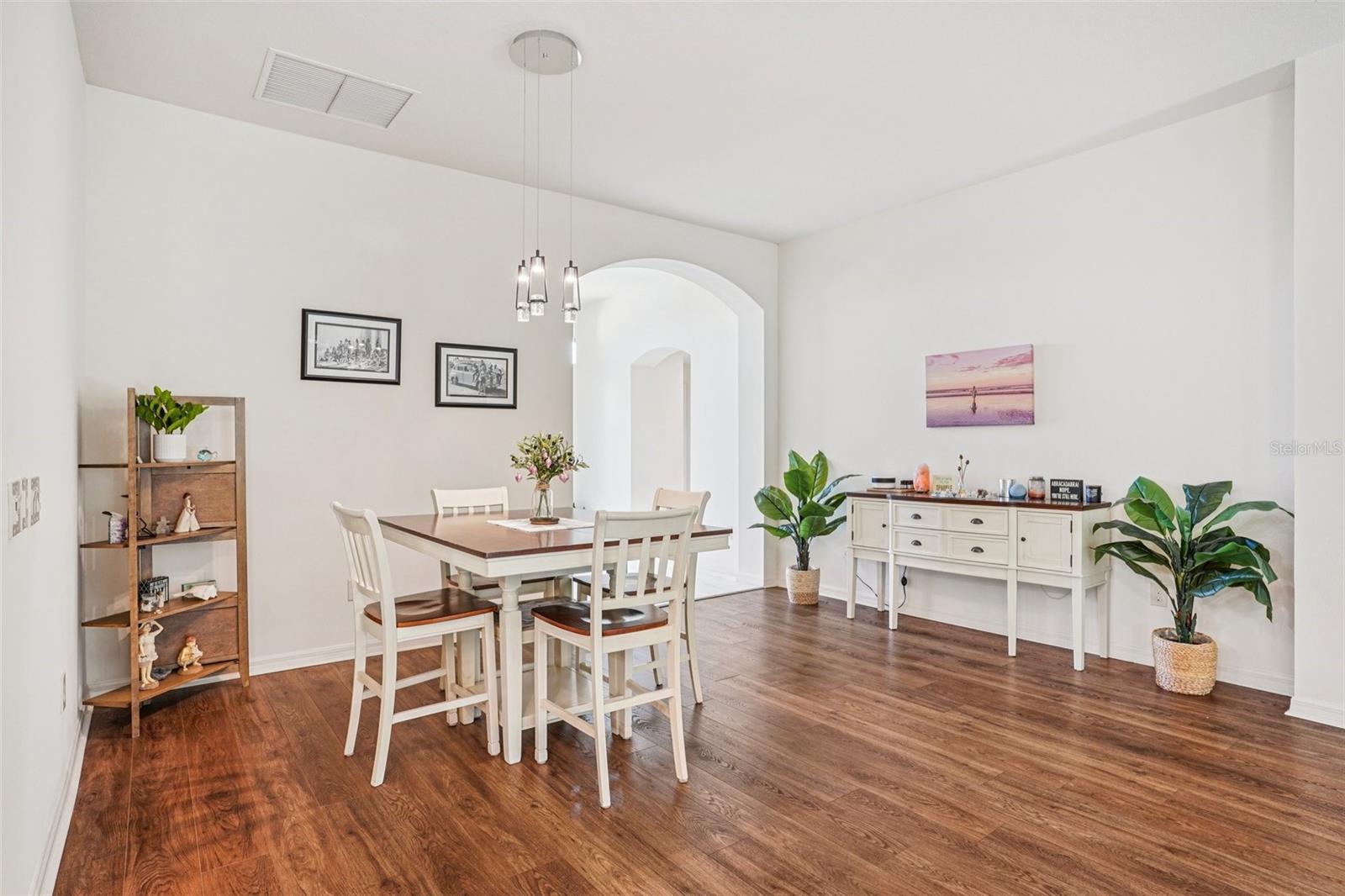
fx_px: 710
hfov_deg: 86.9
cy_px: 448
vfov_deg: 64.5
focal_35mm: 19
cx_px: 672
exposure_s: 1/8
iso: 400
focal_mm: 19
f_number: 8
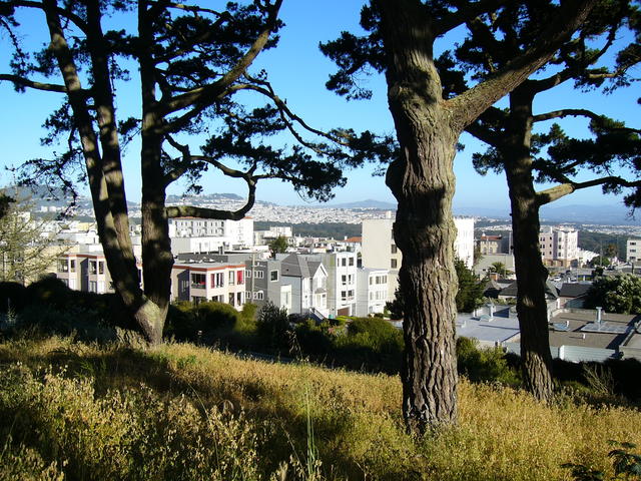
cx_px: 320
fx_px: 648
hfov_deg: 52.6
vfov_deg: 40.7
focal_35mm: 35
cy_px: 240
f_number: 8
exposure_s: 1/125
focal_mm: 5.8
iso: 50
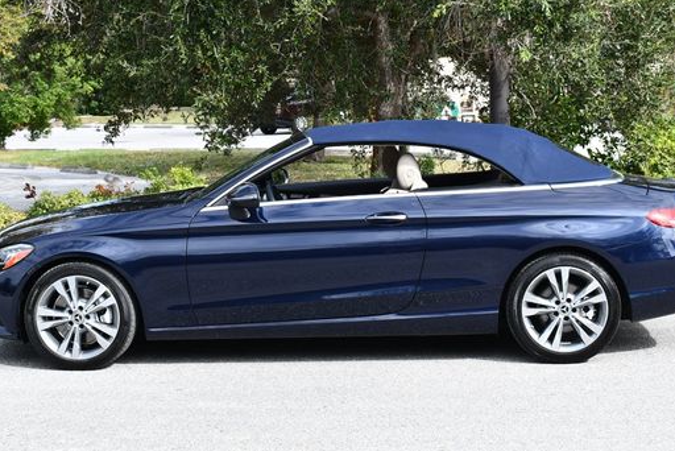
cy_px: 173
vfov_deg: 18.2
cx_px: 336
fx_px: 1407
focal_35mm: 75
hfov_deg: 27.0
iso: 200
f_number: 8
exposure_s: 1/250
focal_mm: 30
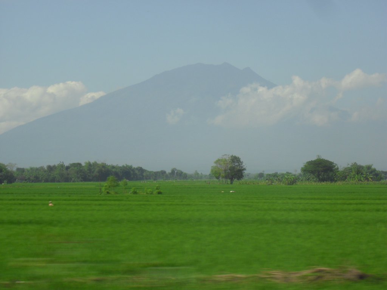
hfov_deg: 21.1
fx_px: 1040
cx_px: 194
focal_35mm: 93
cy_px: 145
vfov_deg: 15.9
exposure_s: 1/100
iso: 100
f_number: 4.7
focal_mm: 15.3
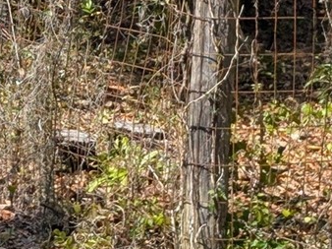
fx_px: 2224
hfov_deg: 8.1
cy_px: -283
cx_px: -373
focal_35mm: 232
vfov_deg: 6.2
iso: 19
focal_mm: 6.9
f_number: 1.68
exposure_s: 1/719
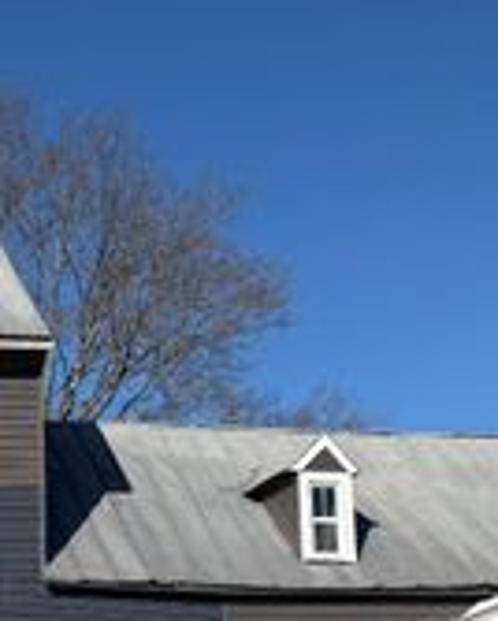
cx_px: -22
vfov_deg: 24.1
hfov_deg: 19.5
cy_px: 589
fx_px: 1398
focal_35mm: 76
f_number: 1.6
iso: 50
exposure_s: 1/5348
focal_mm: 5.96
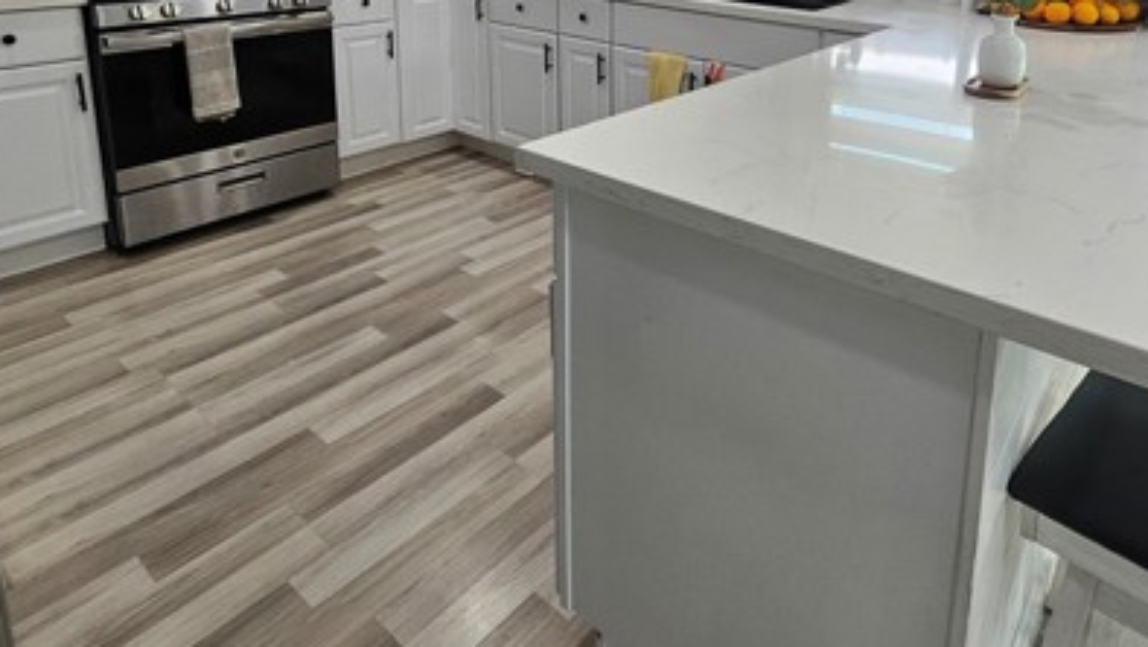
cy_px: 23
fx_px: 700
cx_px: 726
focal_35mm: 23
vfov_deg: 43.6
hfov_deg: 77.1
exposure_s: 1/60
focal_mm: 1.74
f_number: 2.2
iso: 80
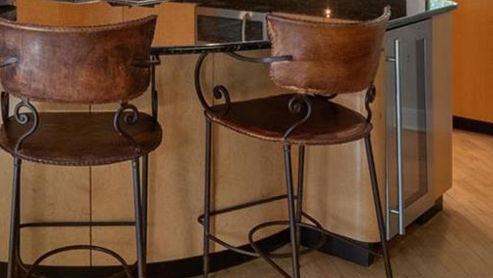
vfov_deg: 21.1
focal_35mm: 53
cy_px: -59
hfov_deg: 37.8
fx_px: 693
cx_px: 104
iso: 400
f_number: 10
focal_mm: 8
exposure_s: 1/2.5
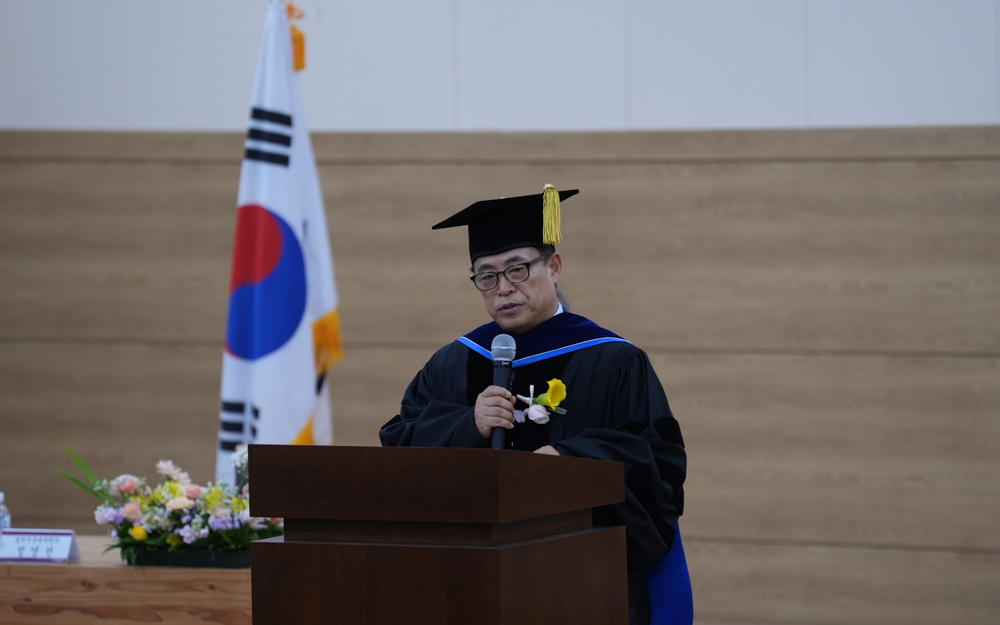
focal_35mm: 227
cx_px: 504
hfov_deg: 9.2
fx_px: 6186
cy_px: 347
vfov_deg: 5.8
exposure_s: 1/125
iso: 500
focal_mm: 200
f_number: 2.8
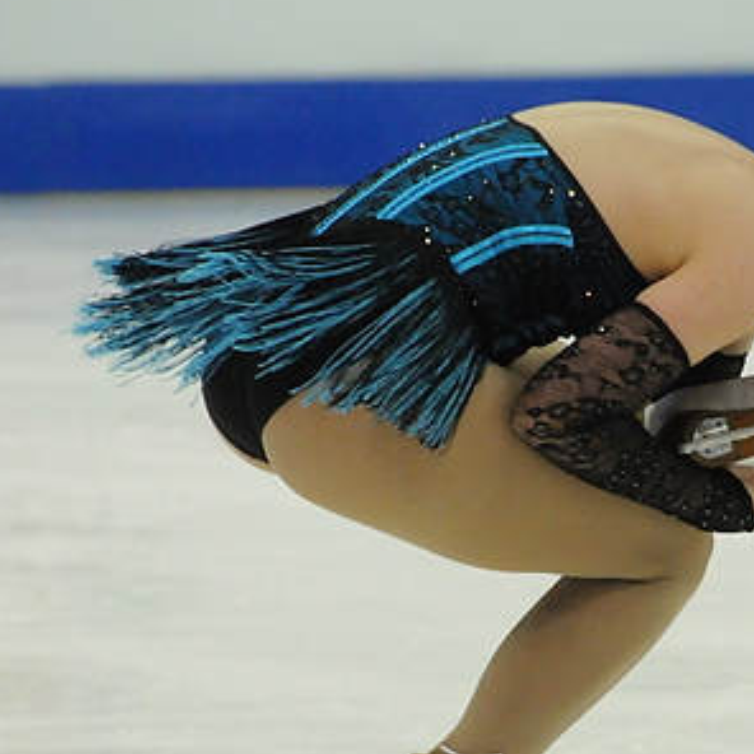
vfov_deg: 2.6
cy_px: 493
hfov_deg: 2.6
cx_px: 540
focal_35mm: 687
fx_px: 16930
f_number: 5.6
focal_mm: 200
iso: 3200
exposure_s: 1/800
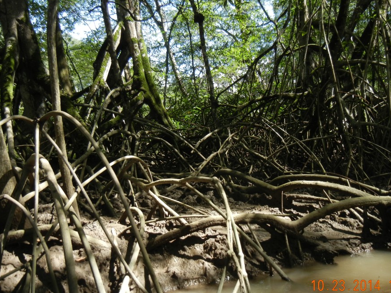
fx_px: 395
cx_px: 223
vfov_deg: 40.7
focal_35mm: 35
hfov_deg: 52.5
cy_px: 150
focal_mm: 5.4
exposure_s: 1/195
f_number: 3.5
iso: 160
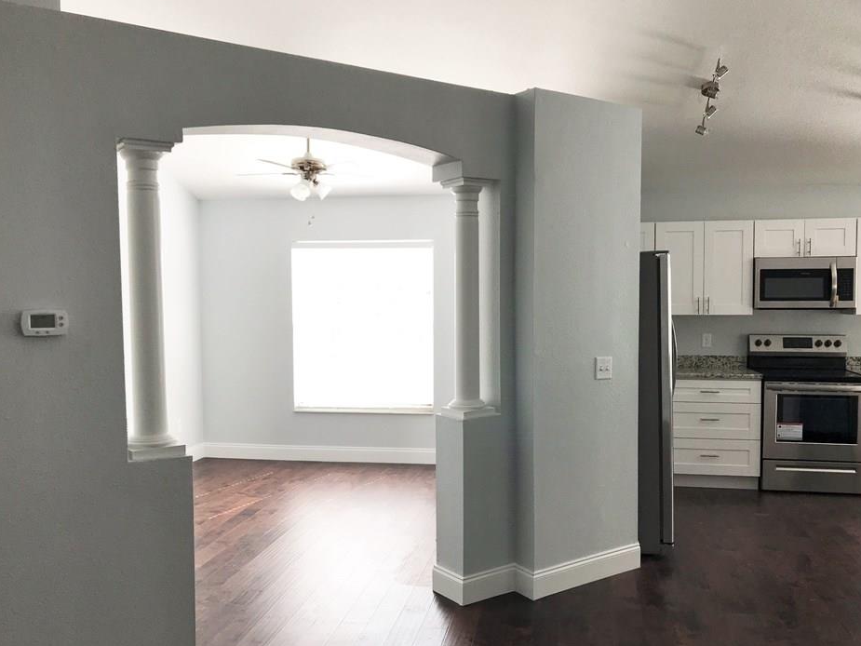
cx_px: 456
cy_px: 343
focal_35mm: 31
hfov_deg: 58.3
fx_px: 771
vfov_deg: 45.4
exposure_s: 1/120
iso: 25
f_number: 1.8
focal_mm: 3.99
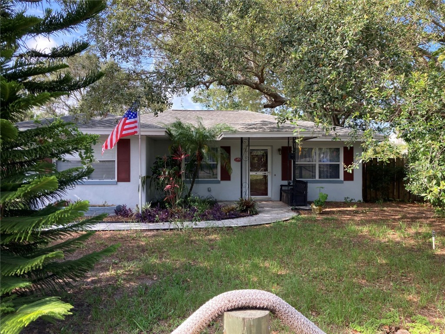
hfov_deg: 63.4
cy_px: 167
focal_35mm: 28
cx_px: 222
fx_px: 360
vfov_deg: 49.7
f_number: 1.8
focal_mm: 3.99
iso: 20
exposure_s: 1/326
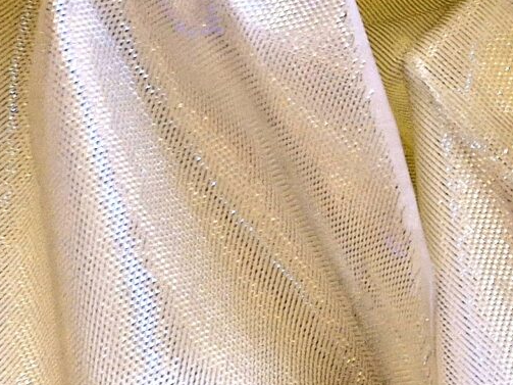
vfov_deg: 12.6
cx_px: 1262
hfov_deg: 12.7
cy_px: 276
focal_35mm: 117
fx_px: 1733
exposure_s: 1/133
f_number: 1.8
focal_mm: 5.54
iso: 50
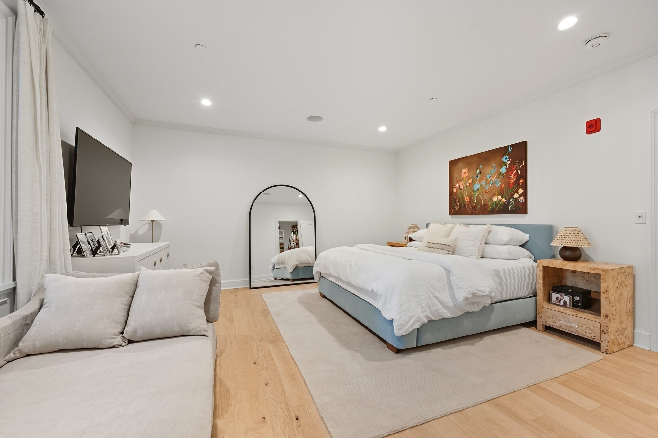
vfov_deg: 81.1
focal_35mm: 14
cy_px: 219
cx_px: 329
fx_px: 256
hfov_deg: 104.3
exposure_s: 1
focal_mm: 14
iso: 100
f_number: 8
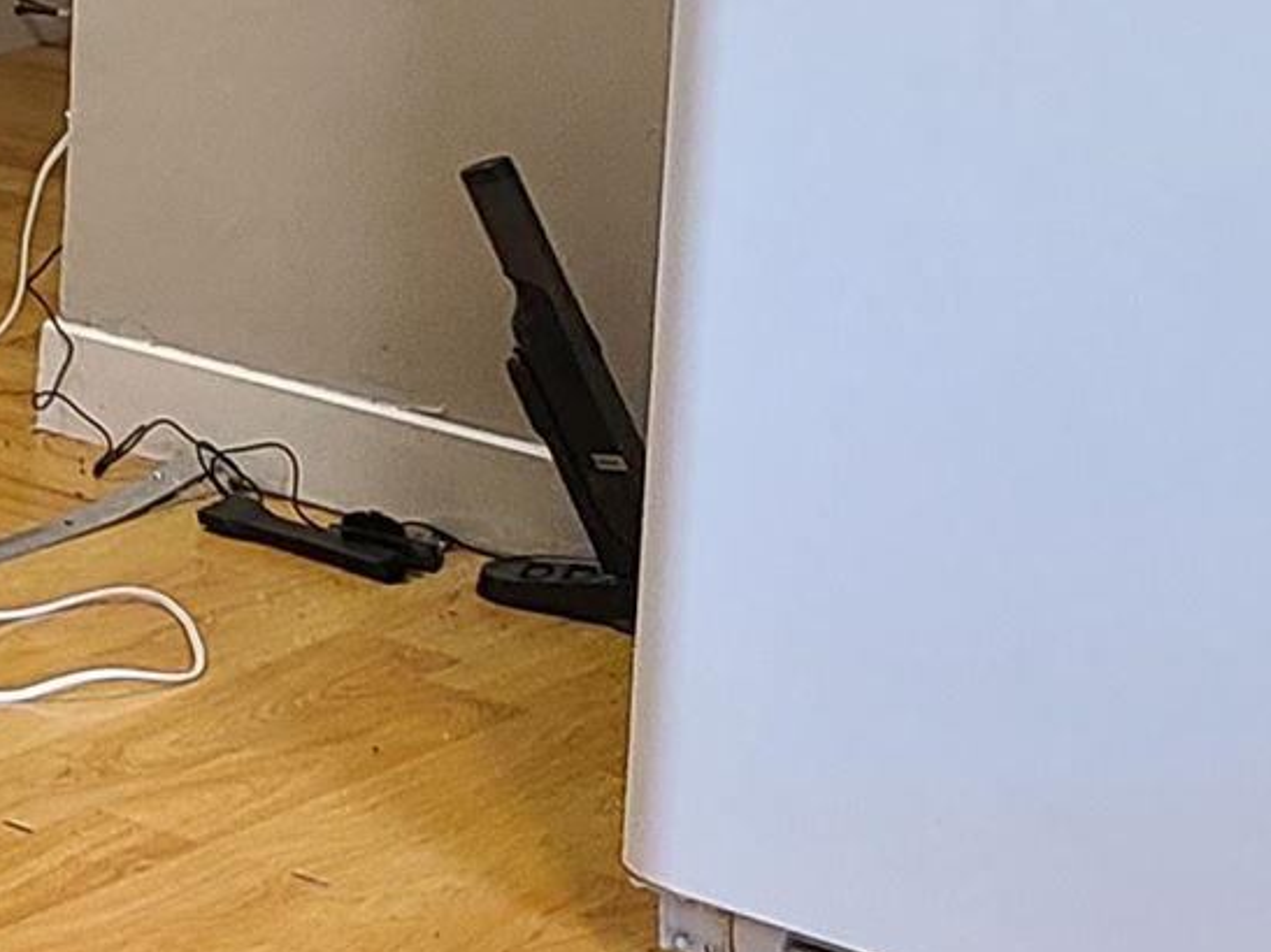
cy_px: -671
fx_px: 5360
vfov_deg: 9.7
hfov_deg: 11.6
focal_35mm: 146
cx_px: -1550
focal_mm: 5.4
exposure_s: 1/40
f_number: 1.8
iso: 200
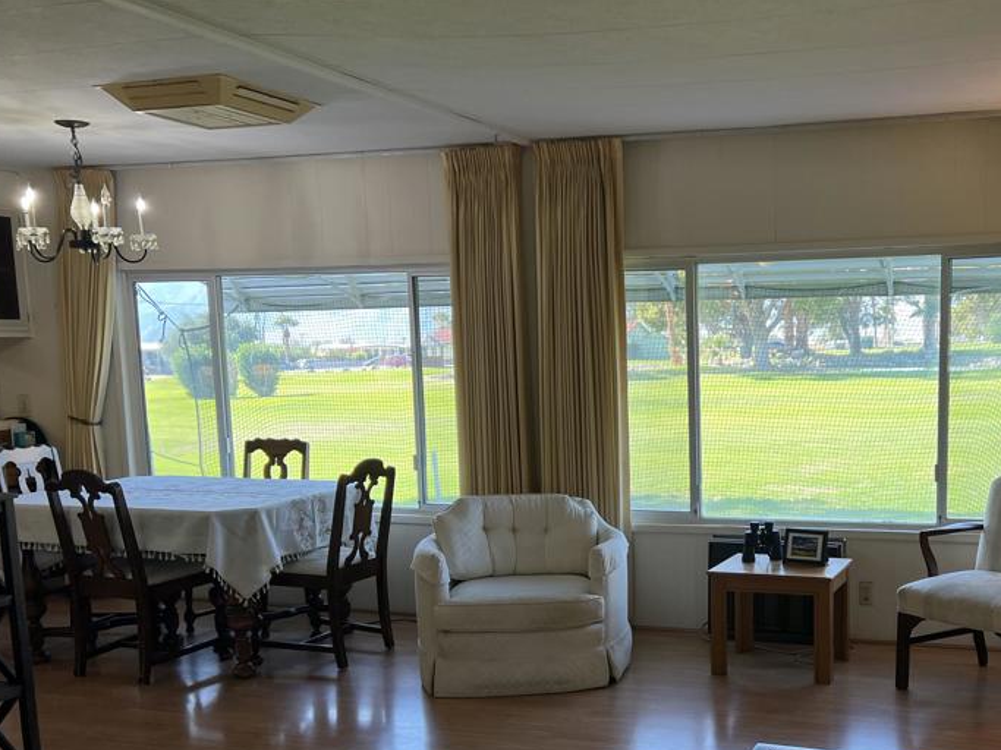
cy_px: 511
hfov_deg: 46.4
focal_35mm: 39
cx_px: 731
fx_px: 1128
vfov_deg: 36.4
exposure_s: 1/171
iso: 50
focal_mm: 5.7
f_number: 1.5
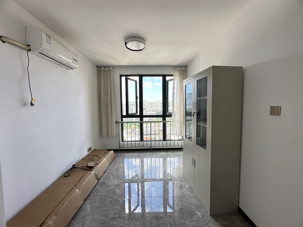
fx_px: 123
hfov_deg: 102.1
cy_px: 114
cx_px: 152
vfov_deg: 85.7
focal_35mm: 14
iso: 40
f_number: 2.2
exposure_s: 1/99
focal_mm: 2.22
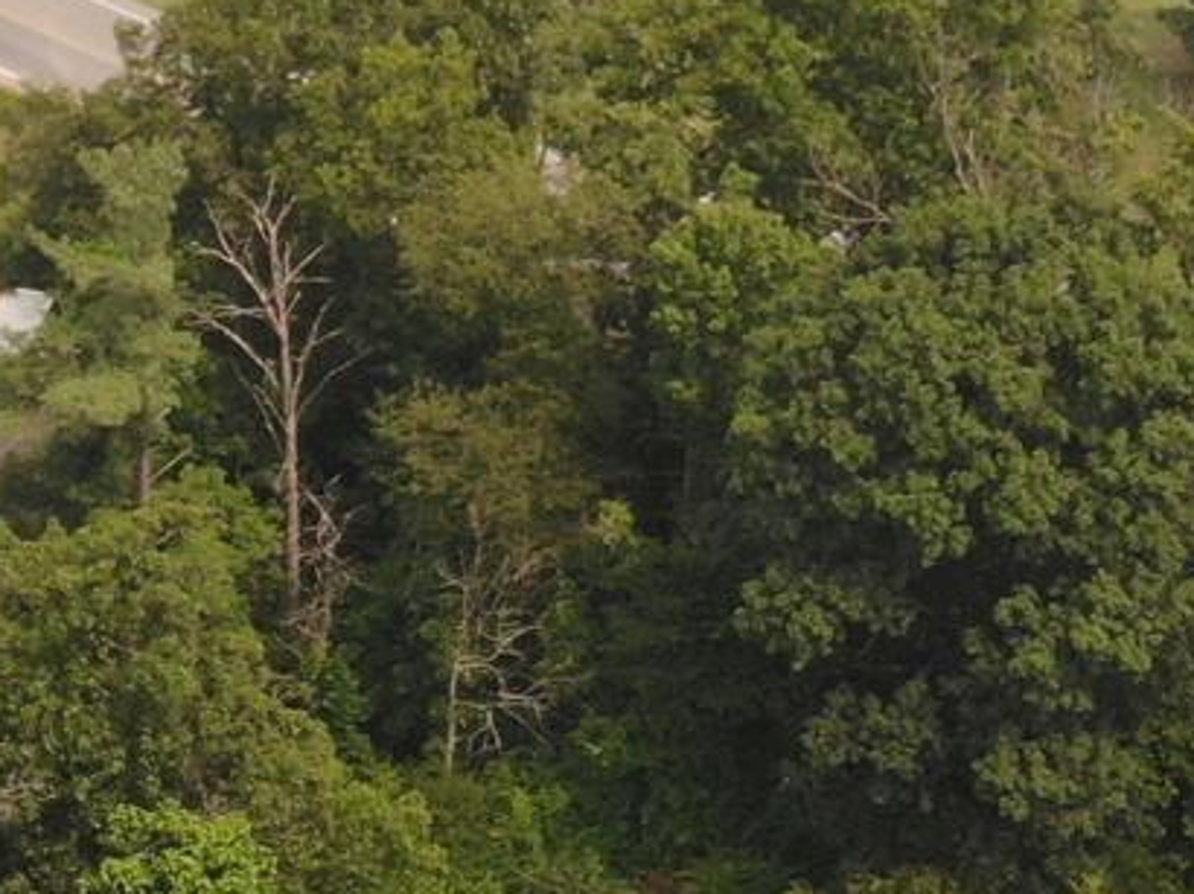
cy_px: -390
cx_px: 347
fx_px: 4137
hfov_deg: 16.4
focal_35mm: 120
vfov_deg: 11.9
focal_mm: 4.5
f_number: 2.8
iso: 100
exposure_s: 1/724
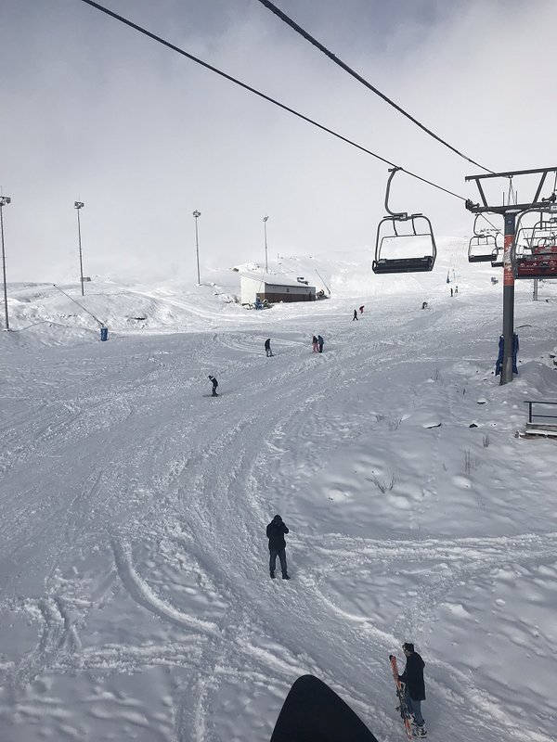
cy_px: 371
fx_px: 601
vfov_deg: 63.4
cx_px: 278
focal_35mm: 28
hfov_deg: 49.7
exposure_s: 1/9615
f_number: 1.8
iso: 20
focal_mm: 3.99
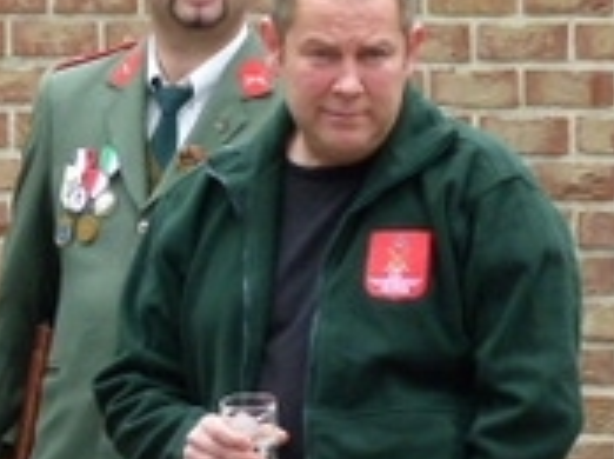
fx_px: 11513
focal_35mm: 650
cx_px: -286
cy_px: 420
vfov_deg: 2.3
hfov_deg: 3.0
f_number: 3.8
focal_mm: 33.8
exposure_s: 1/160
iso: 200
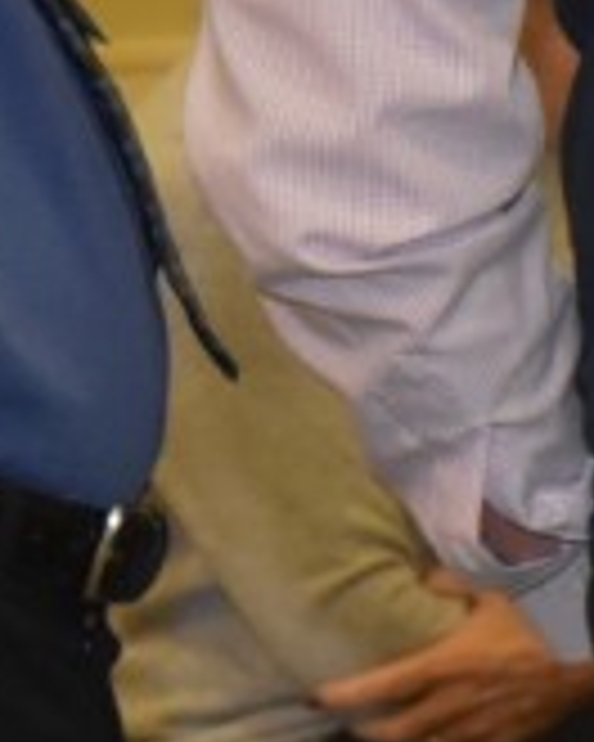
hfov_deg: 3.6
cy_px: 823
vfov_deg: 4.7
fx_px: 9054
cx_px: 2128
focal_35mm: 412
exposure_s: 1/60
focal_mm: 42
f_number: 4.8
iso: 2800
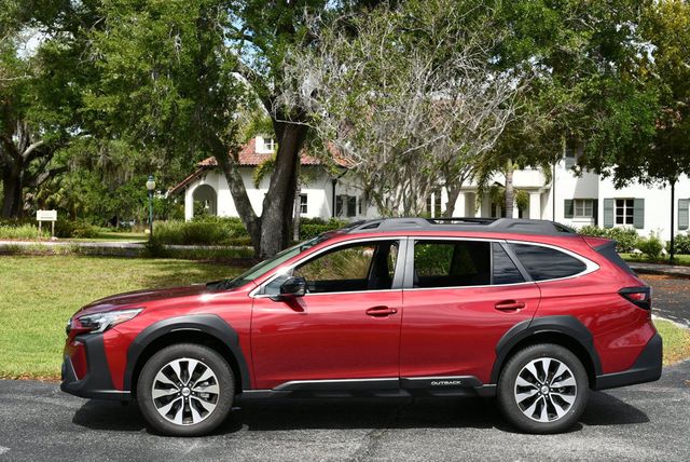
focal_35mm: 52
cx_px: 345
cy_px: 231
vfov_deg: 26.0
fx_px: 998
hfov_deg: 38.2
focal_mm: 26
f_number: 8
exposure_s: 1/250
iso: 110
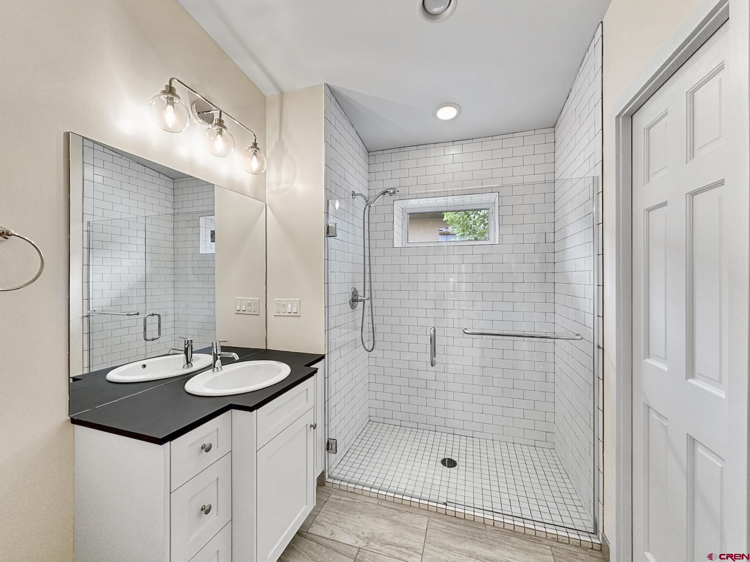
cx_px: 375
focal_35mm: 14
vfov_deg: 85.7
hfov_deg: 102.1
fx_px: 303
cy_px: 281
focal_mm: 2.22
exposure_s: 1/60
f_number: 2.2
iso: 400
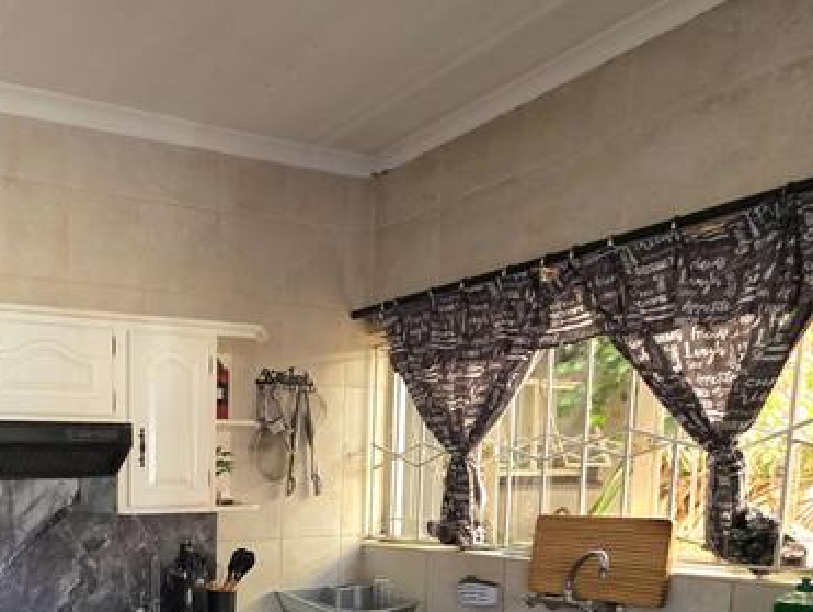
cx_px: 55
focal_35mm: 28
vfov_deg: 45.3
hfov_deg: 53.8
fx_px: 658
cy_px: 548
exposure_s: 1/101
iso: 400
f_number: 1.9
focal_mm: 2.2
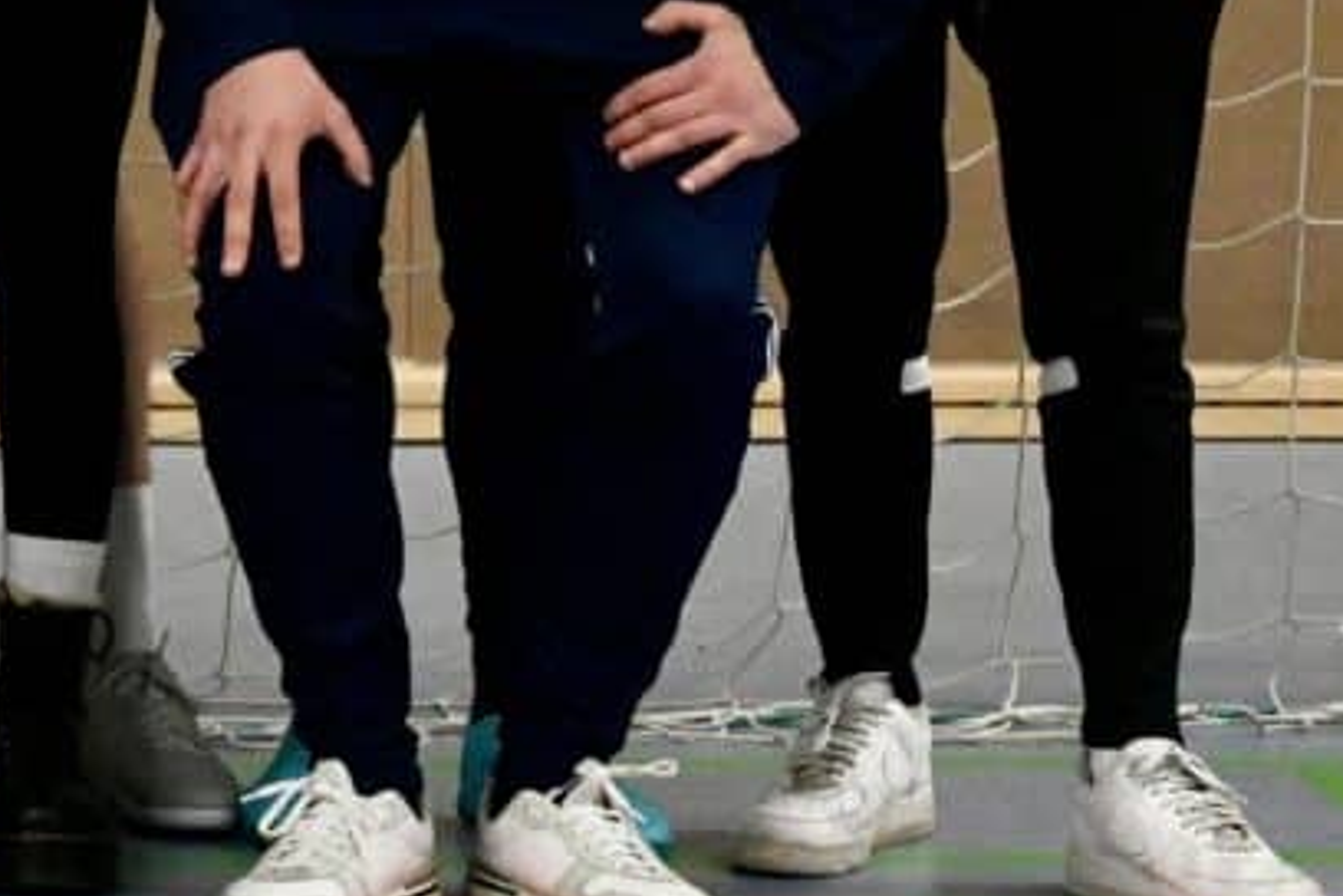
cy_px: -400
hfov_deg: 9.8
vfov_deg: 6.7
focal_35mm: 201
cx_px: -885
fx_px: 7498
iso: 5000
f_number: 2.8
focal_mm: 40
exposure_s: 1/640
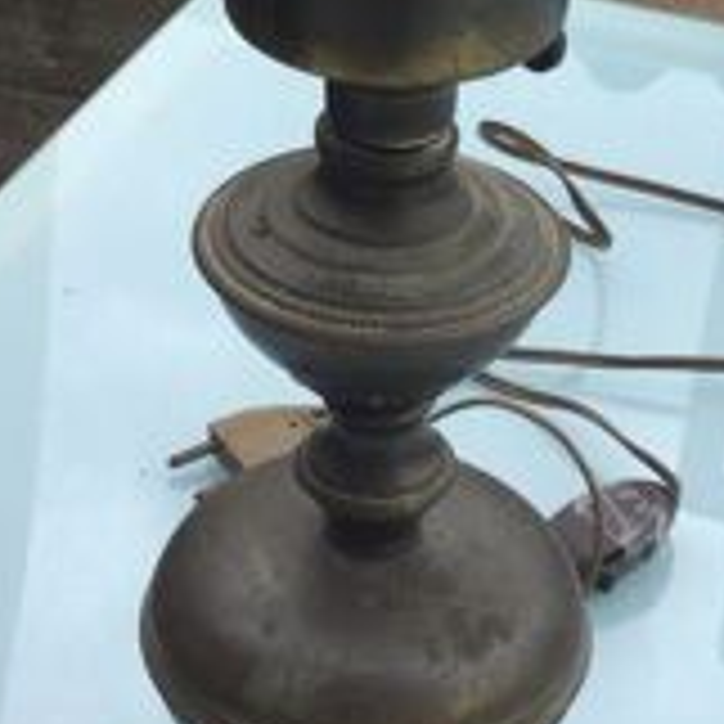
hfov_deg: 16.0
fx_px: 2579
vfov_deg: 15.7
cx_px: 459
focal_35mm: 109
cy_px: -4
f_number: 2.4
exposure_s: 1/409
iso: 25
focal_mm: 3.3
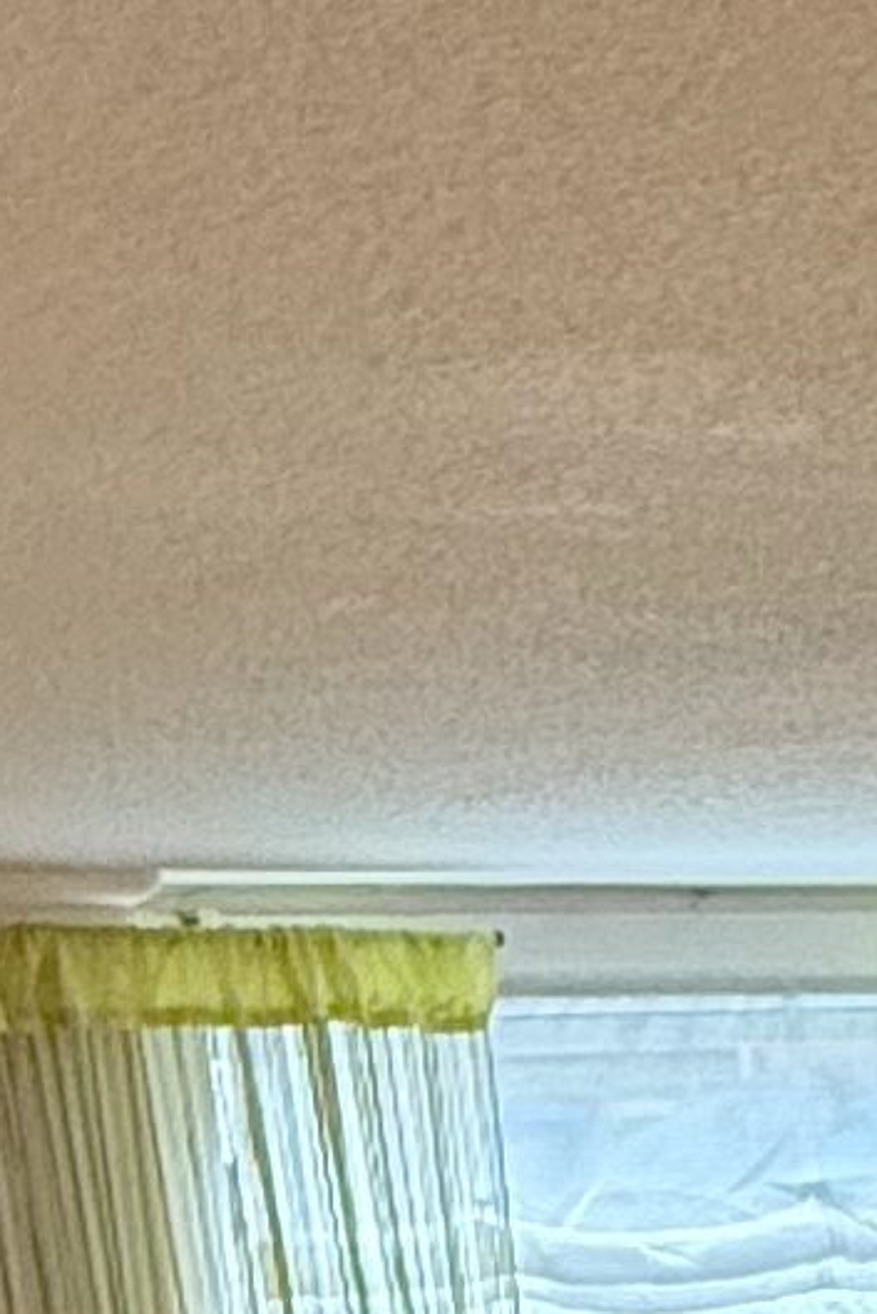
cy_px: 2414
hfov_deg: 11.8
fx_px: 4053
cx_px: 1359
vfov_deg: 15.6
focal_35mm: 111
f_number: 2.2
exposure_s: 1/100
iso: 320
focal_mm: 2.22
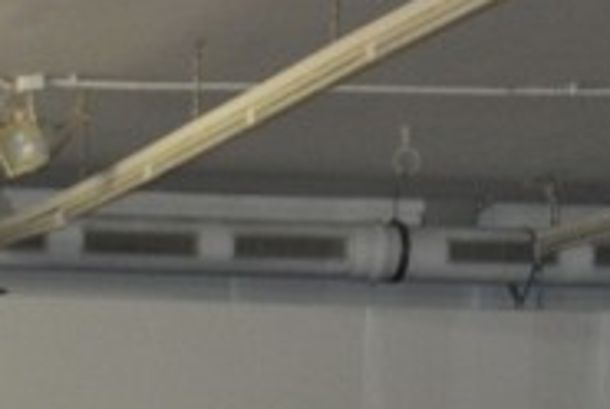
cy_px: 1039
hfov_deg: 7.0
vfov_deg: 4.6
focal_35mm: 290
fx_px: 4918
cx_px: -399
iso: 800
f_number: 4.2
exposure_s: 1/60
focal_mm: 35
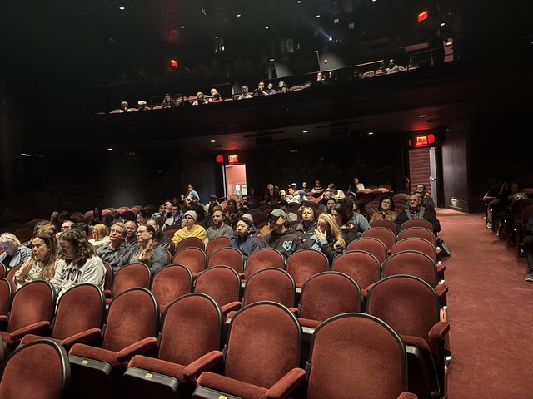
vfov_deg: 53.1
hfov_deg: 67.3
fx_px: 400
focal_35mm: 26
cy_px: 200
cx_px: 266
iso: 1000
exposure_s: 1/24
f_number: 1.6
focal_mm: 5.96
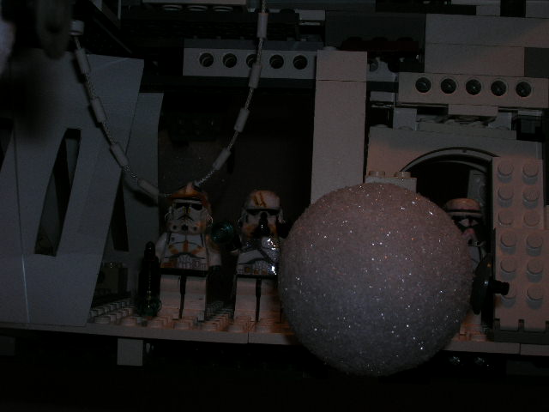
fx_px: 793
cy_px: 206
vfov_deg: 29.1
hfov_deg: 38.2
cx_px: 274
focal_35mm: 50
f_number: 5.6
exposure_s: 1/60.1
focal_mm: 8.4
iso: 50
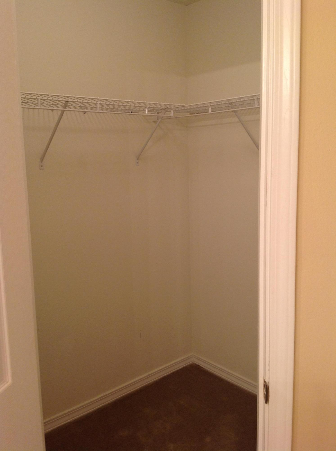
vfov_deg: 52.7
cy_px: 226
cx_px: 168
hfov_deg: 40.6
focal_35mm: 35
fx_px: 454
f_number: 2.4
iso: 50
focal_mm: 4.28
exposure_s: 1/17
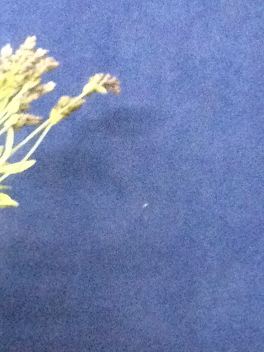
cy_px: 574
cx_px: -86
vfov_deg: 11.5
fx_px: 1647
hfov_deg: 9.0
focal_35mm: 162
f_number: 2.4
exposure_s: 1/15
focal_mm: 4.28
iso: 800
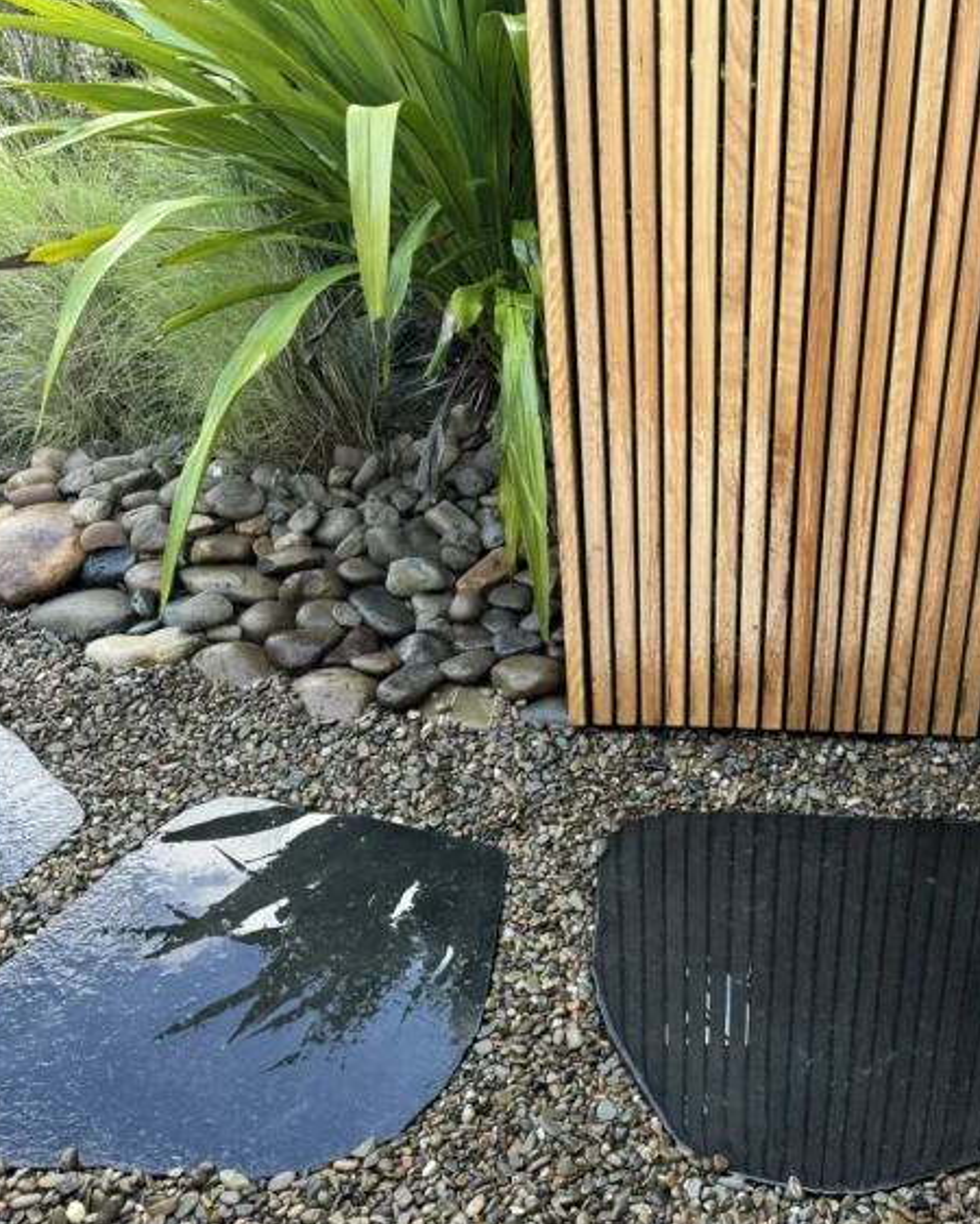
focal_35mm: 32
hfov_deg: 44.2
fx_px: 1160
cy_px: 605
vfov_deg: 55.6
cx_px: 747
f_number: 1.78
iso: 125
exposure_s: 1/121
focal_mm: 6.76
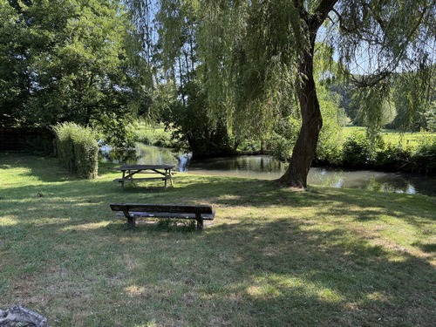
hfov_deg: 71.6
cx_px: 218
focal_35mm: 24
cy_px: 164
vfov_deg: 56.8
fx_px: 302
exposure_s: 1/632
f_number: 1.78
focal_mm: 6.76
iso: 100
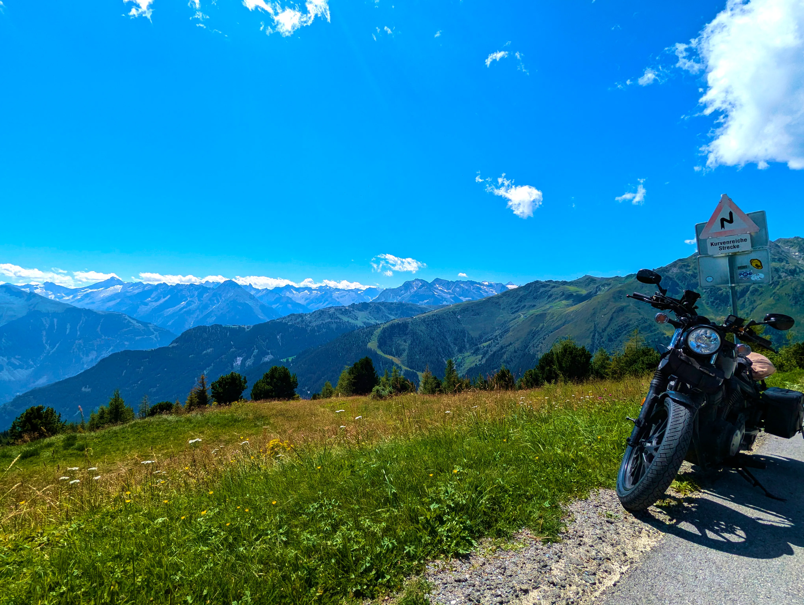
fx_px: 372
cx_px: 402
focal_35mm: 16
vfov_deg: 78.2
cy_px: 302
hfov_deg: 94.4
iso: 45
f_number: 2.2
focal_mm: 2.35
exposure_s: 1/2268
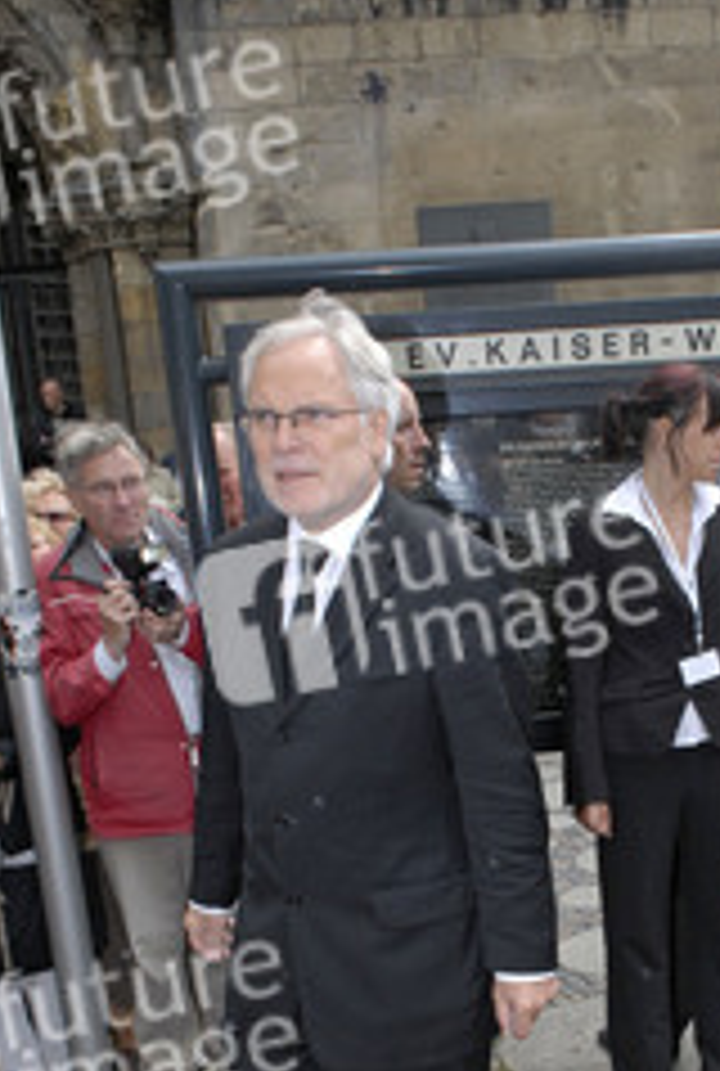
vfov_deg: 43.8
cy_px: 824
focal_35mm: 43
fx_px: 1278
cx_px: 562
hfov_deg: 30.8
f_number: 9
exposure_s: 1/250
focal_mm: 17
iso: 400
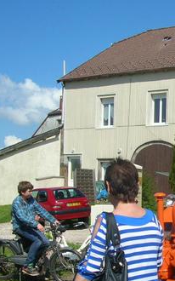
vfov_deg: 28.4
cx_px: 236
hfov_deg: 16.9
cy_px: 191
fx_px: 550
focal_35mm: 72
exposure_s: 1/390
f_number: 5.6
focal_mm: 5.8
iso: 50
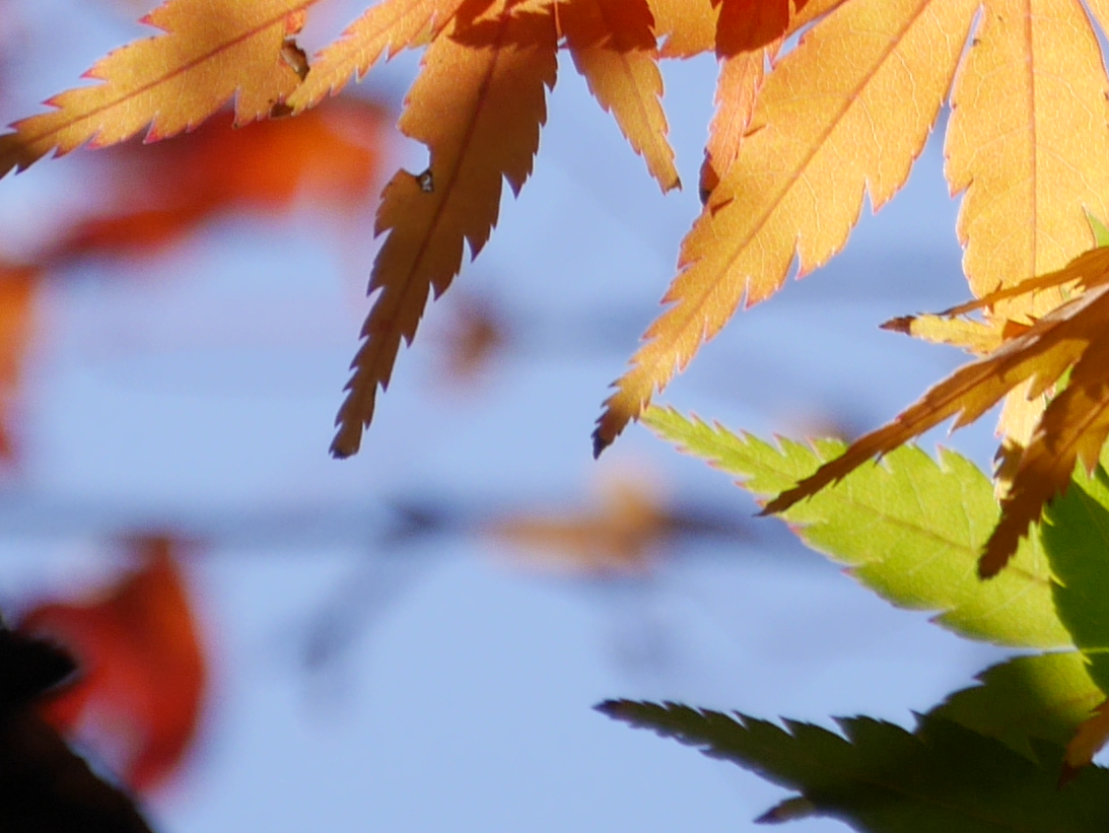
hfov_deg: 1.7
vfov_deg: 1.3
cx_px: 1586
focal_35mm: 1176
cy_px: -439
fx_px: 37696
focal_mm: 140
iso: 200
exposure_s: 1/640
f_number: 5.6
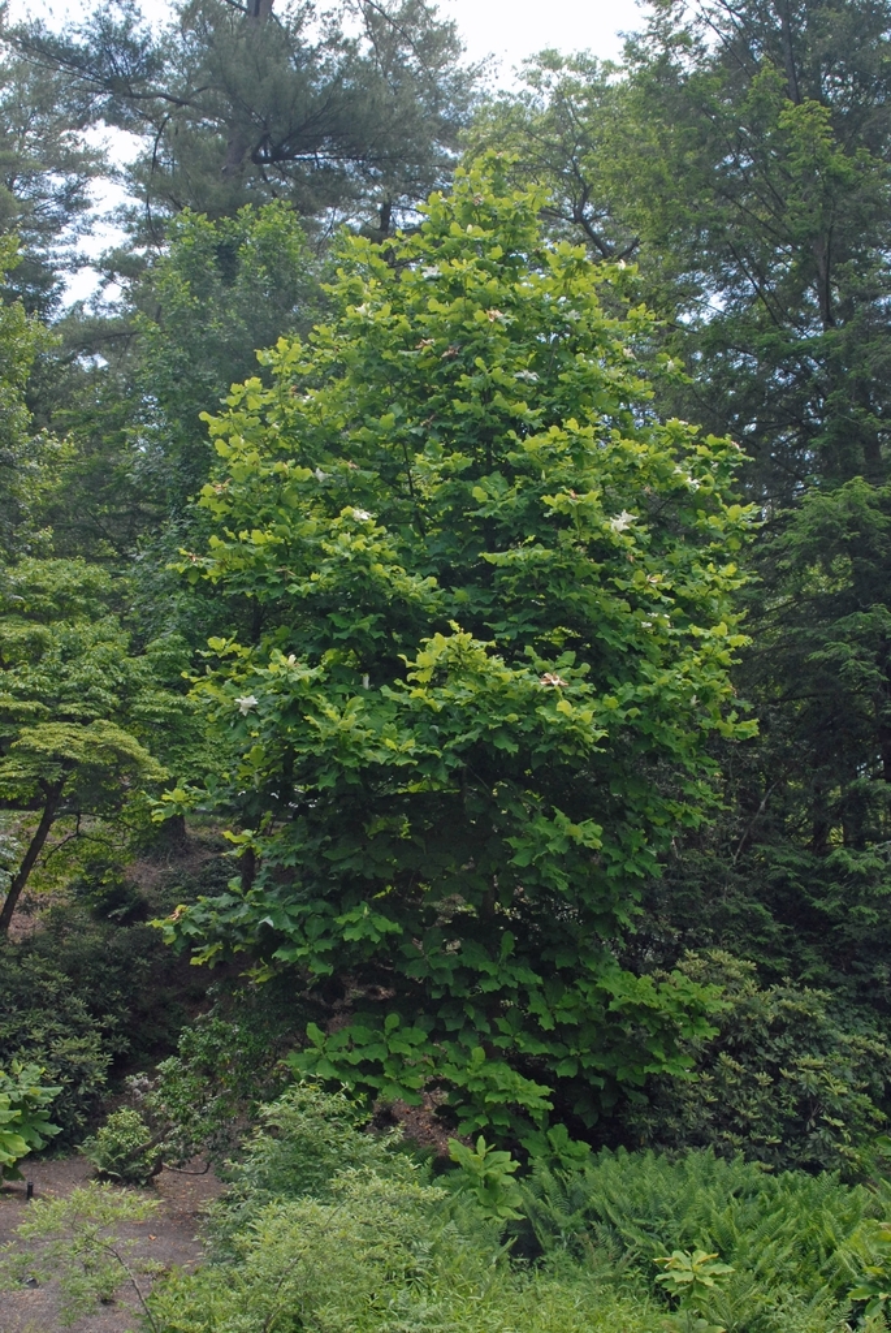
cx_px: 446
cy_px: 666
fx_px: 1555
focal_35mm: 42
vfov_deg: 46.4
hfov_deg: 32.0
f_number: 7.1
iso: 400
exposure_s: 1/200
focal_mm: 28
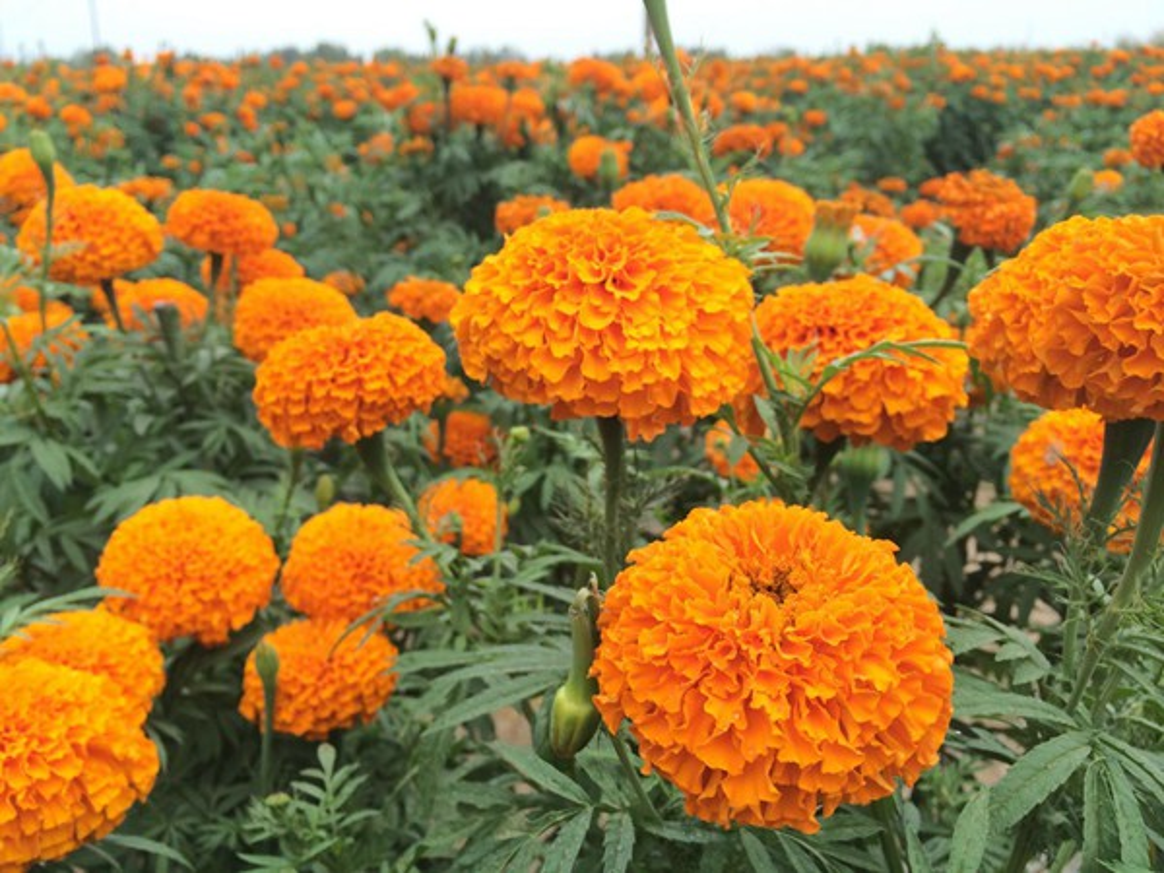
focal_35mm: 30
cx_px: 582
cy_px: 436
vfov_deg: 46.8
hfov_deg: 60.0
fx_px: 1009
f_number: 2.2
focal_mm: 4.12
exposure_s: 1/308
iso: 32
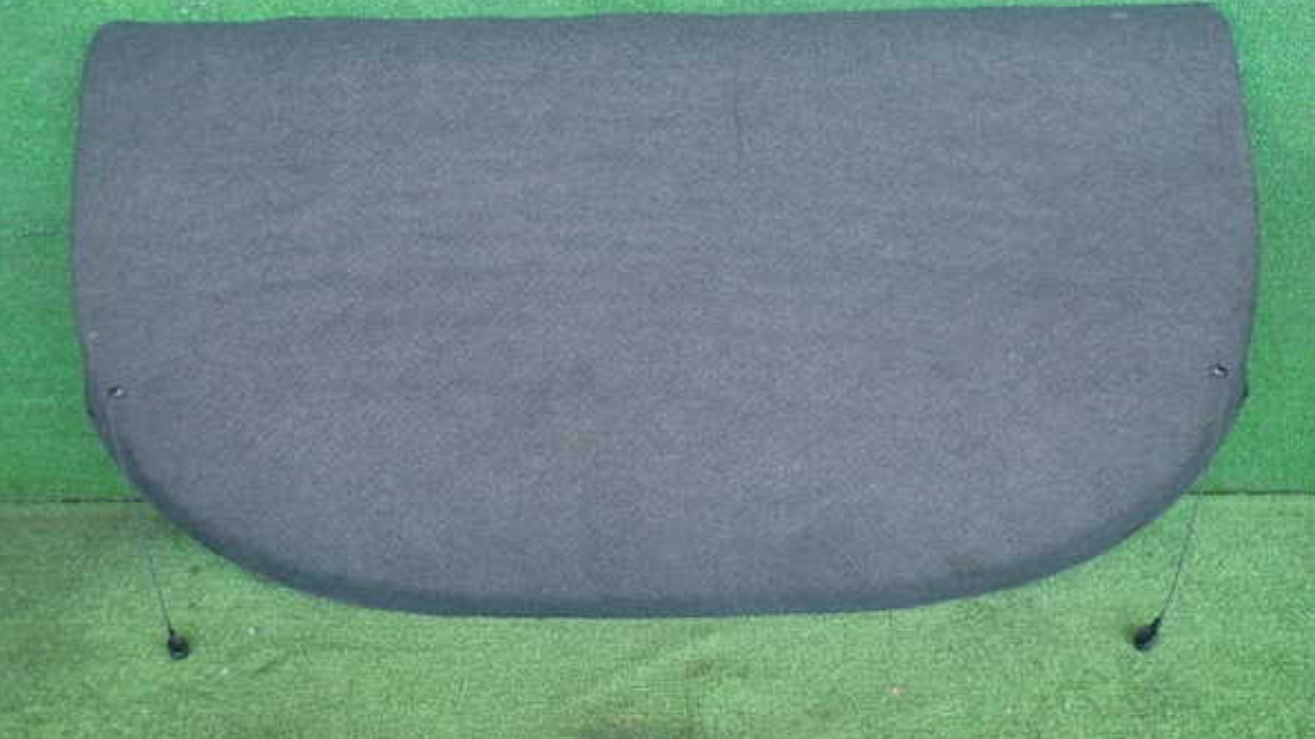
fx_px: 1151
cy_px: 327
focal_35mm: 33
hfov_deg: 59.5
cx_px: 658
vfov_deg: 35.6
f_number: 2.3
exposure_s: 1/50
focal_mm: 5.5
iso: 200
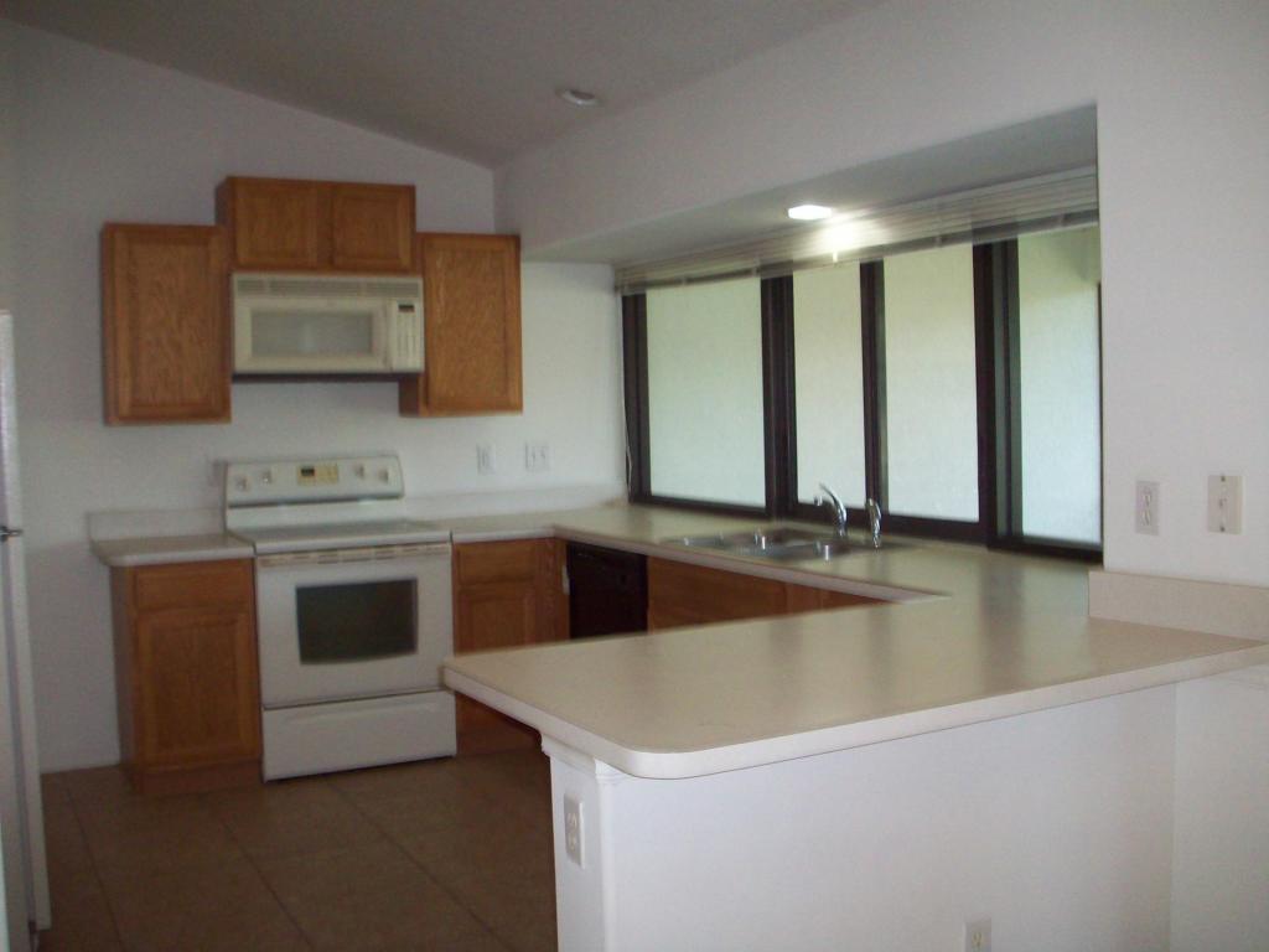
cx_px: 634
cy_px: 476
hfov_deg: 50.1
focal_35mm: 37
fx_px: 1356
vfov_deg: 38.7
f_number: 2.8
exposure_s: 1/64
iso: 160
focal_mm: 6.2
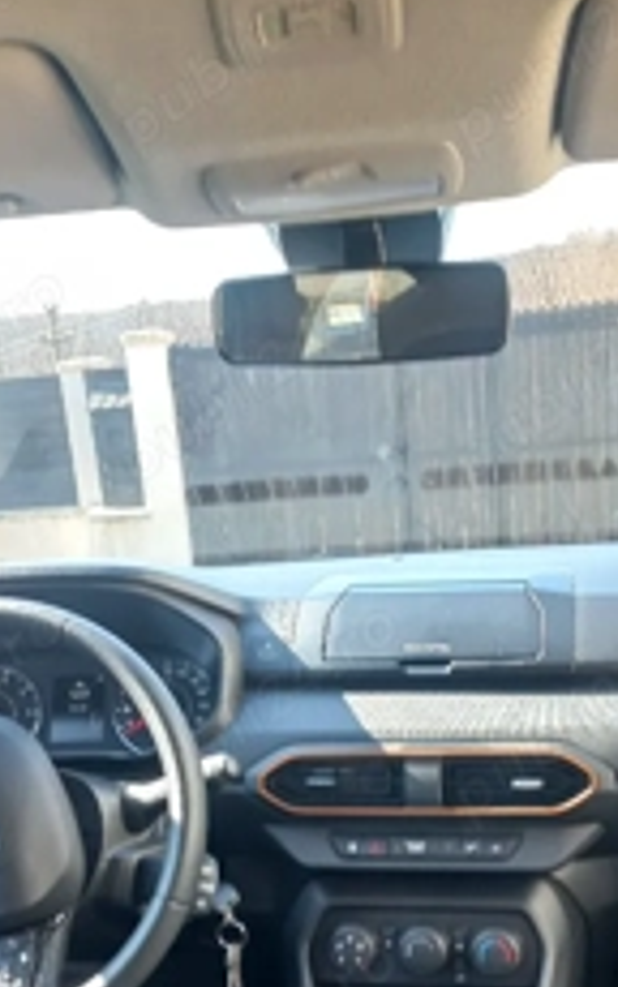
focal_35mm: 46
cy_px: 764
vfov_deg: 41.9
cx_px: 343
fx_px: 1238
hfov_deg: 28.0
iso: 64
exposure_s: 1/50
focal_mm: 4.6
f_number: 1.8
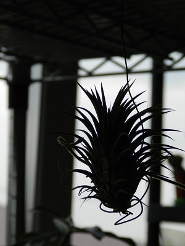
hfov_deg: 10.2
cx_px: 92
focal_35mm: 145
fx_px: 1033
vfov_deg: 13.6
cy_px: 123
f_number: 5.1
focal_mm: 25.7
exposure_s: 1/200
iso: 160
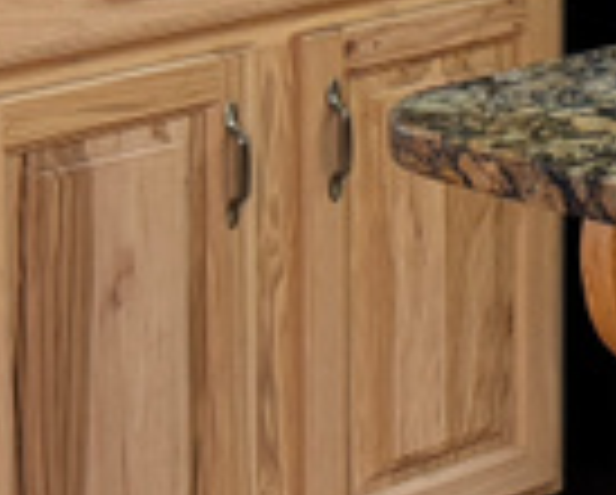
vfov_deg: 8.6
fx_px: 3195
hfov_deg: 10.1
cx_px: 1299
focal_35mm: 175
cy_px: -310
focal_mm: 6.76
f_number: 1.78
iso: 200
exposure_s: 1/120
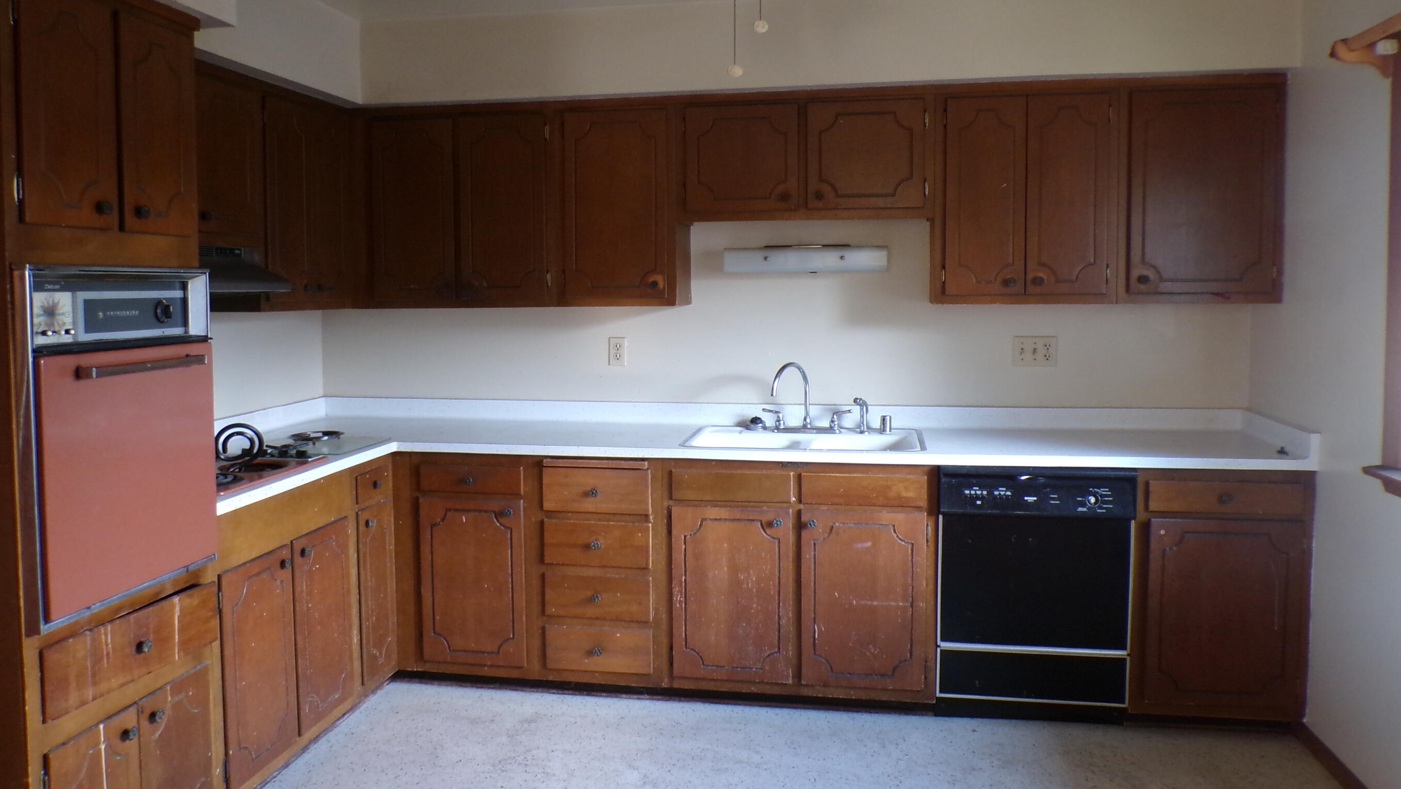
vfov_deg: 40.1
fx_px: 1077
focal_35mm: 29
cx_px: 676
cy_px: 342
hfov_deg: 66.0
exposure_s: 1/17
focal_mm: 4.3
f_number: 3
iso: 279
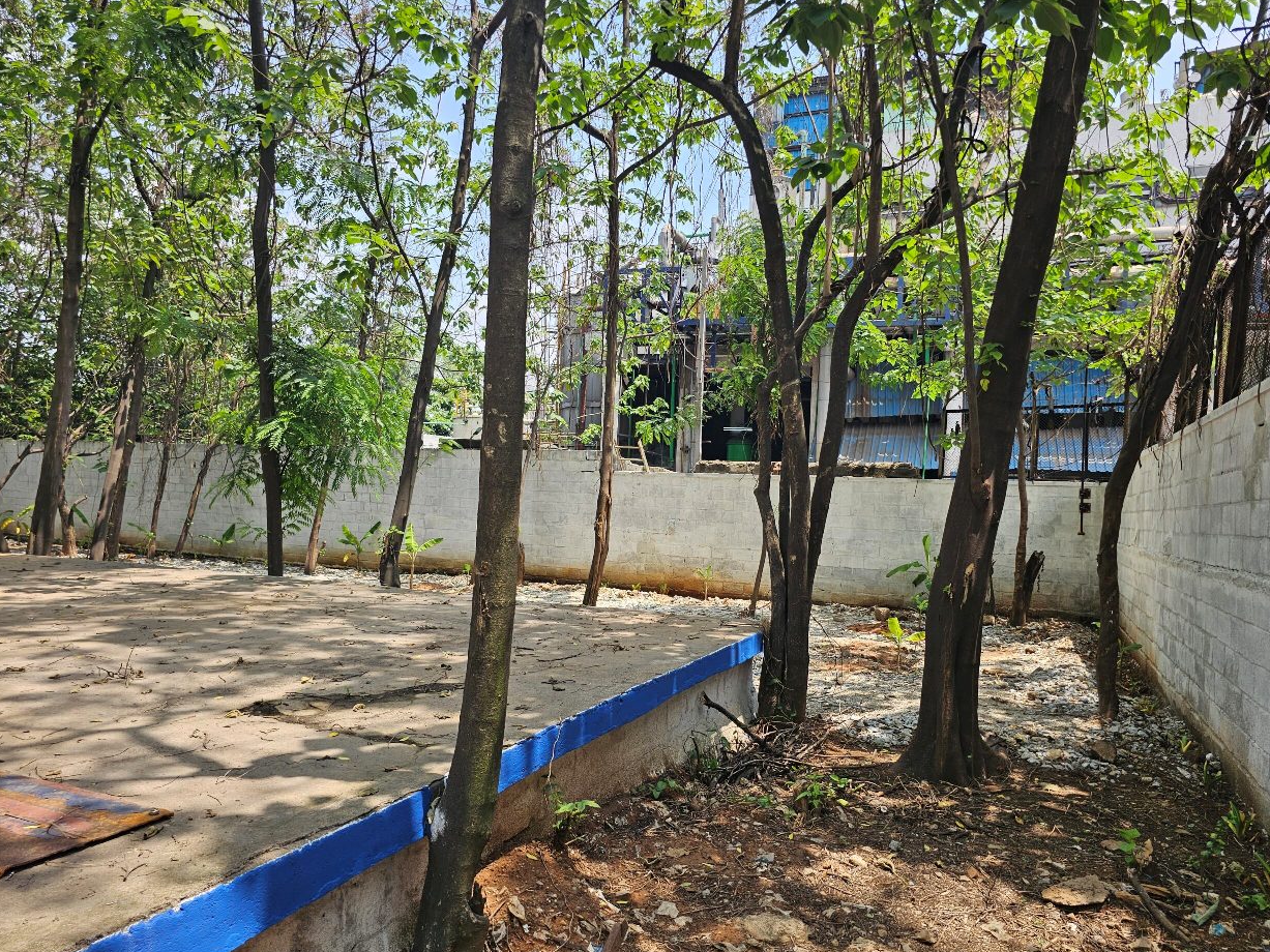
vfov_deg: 56.8
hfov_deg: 71.6
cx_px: 657
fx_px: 880
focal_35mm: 24
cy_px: 477
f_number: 1.7
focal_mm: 6.3
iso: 10
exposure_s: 1/258
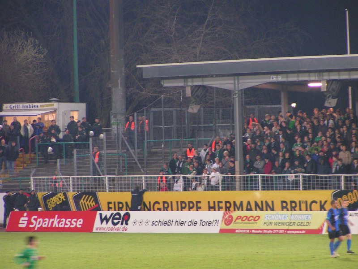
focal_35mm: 271
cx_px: 179
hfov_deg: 7.3
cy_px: 134
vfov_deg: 5.5
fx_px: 2803
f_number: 3.5
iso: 200
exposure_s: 1/25
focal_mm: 41.4
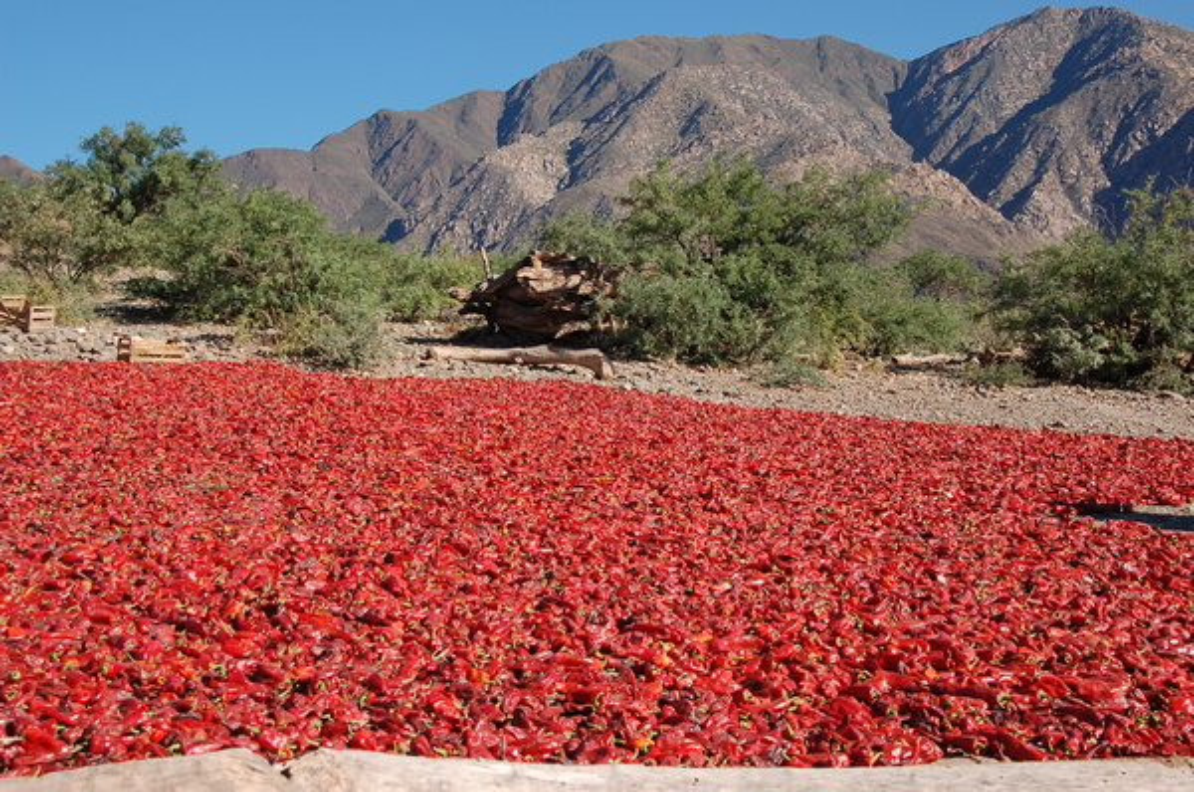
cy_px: 396
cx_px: 597
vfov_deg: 26.4
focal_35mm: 51
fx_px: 1689
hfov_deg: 38.9
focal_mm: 34
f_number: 9
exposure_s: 1/320
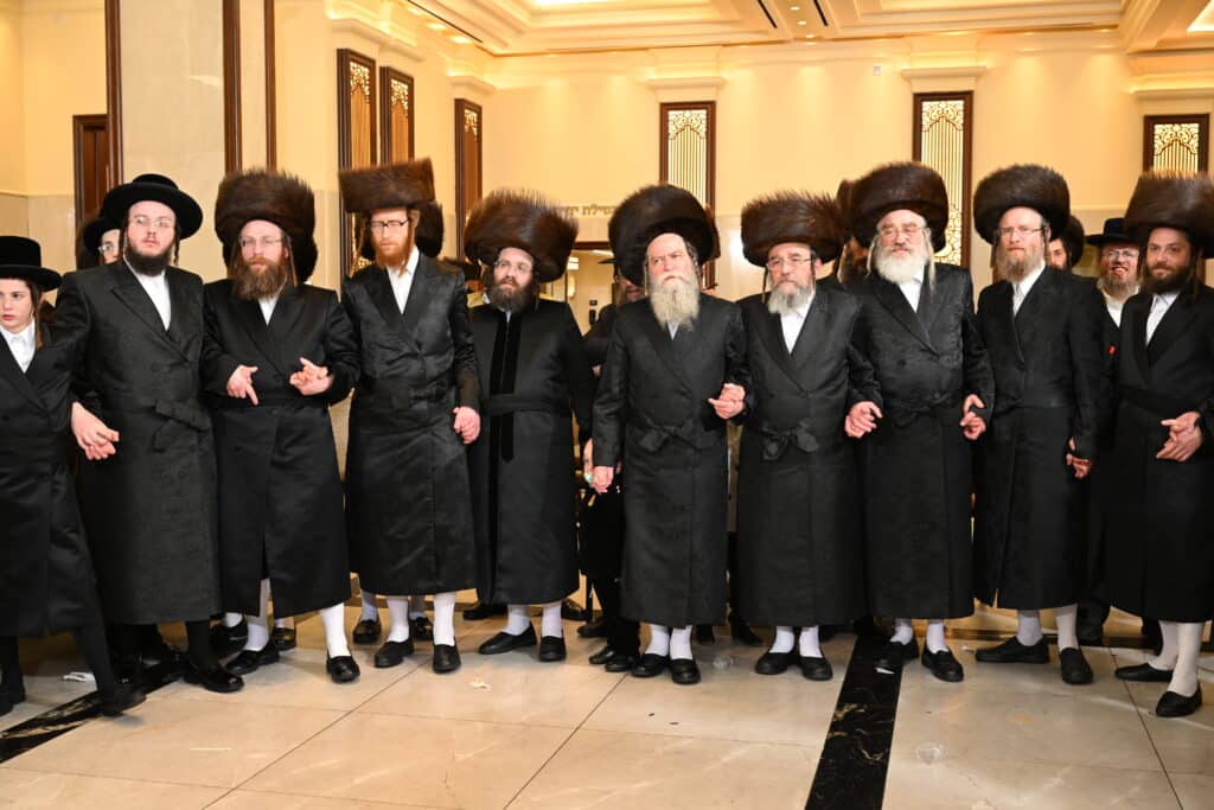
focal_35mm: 40
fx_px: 1349
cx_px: 607
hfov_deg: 48.5
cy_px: 405
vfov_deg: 33.4
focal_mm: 40
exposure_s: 1/200
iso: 2000
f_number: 6.3
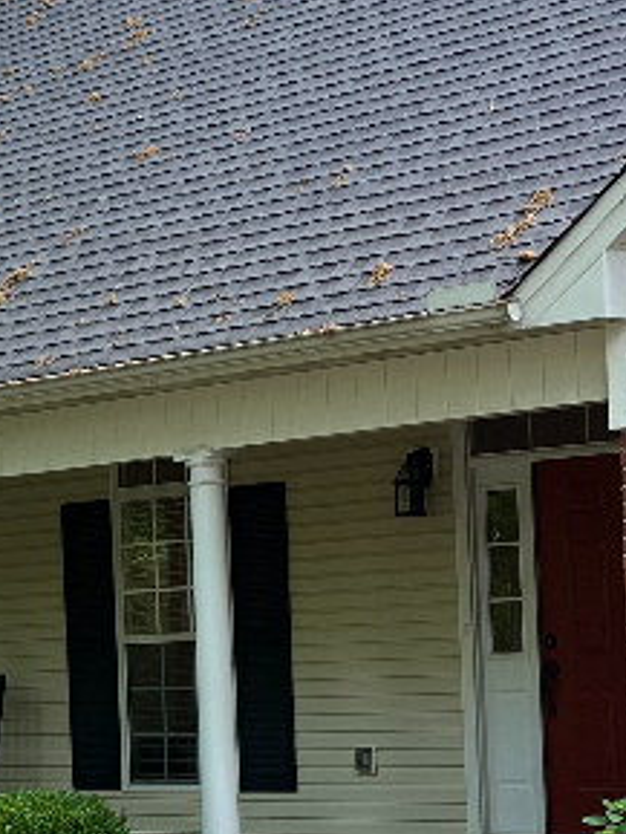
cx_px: -297
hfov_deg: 15.0
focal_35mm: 92
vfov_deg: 20.9
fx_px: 2217
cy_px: 747
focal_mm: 5.1
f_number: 1.6
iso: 40
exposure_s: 1/122
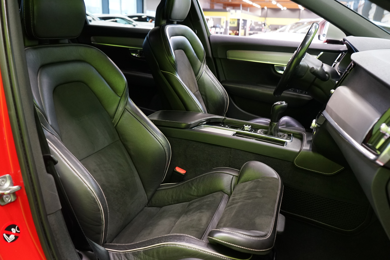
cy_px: 130
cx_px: 195
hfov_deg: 61.9
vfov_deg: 43.6
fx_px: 325
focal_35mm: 30
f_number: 5
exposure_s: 1/20
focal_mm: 30
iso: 2500
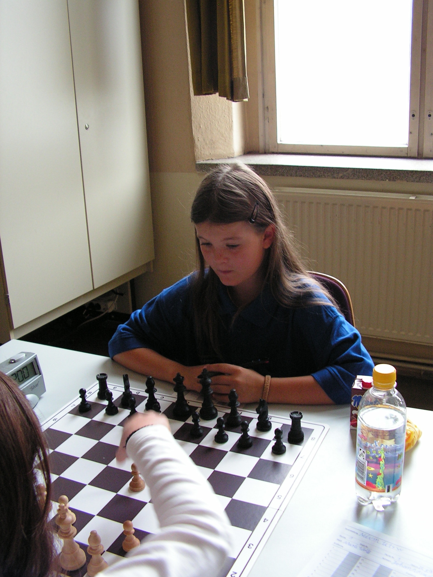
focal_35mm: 36
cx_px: 216
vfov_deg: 51.4
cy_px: 288
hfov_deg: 39.7
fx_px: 600
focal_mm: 6
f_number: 3.2
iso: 160
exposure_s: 1/40
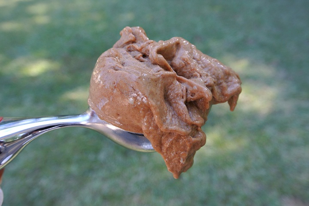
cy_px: 103
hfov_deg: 51.9
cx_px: 154
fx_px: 318
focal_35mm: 37
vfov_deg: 36.0
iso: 250
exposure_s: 1/125
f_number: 4
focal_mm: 14
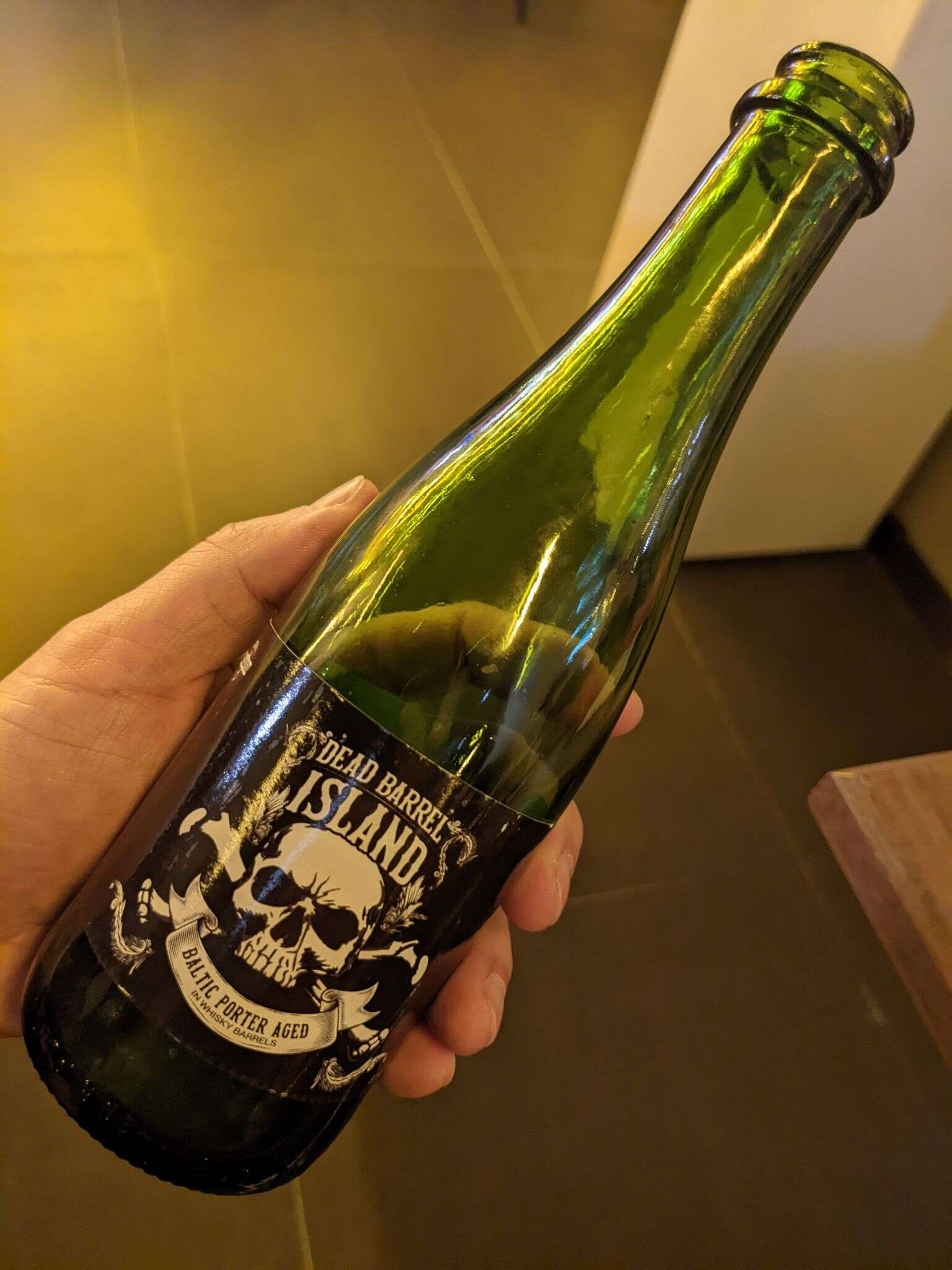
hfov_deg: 51.4
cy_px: 635
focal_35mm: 27
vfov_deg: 65.3
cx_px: 476
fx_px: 990
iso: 411
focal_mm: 4.38
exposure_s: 1/25
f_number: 1.73
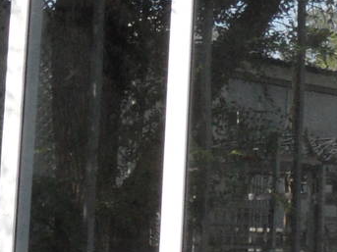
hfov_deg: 16.5
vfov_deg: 13.2
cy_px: 123
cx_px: 457
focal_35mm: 112
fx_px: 1090
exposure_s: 1/1500
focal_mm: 3.9
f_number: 3.2
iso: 200
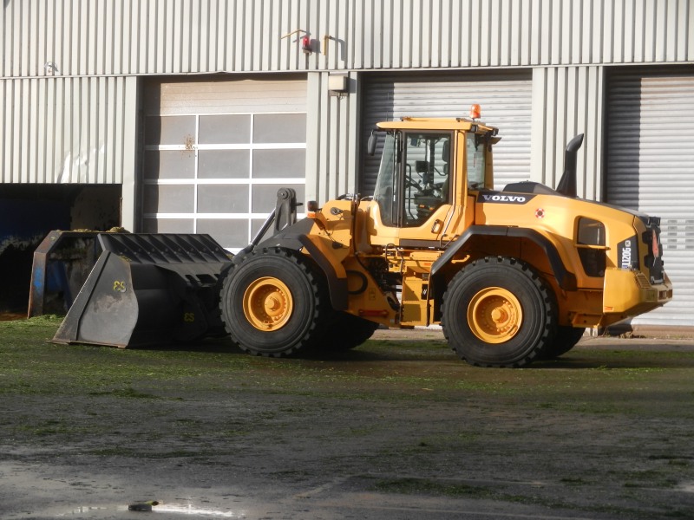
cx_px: 347
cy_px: 260
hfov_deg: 18.5
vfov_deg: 14.0
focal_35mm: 106
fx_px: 2125
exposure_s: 1/400
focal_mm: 19.1
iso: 160
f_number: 5
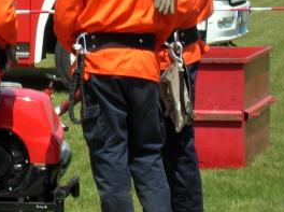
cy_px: 40
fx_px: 2023
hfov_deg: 8.0
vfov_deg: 6.0
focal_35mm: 247
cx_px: -46
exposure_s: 1/120
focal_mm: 17.1
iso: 50
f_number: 8.2
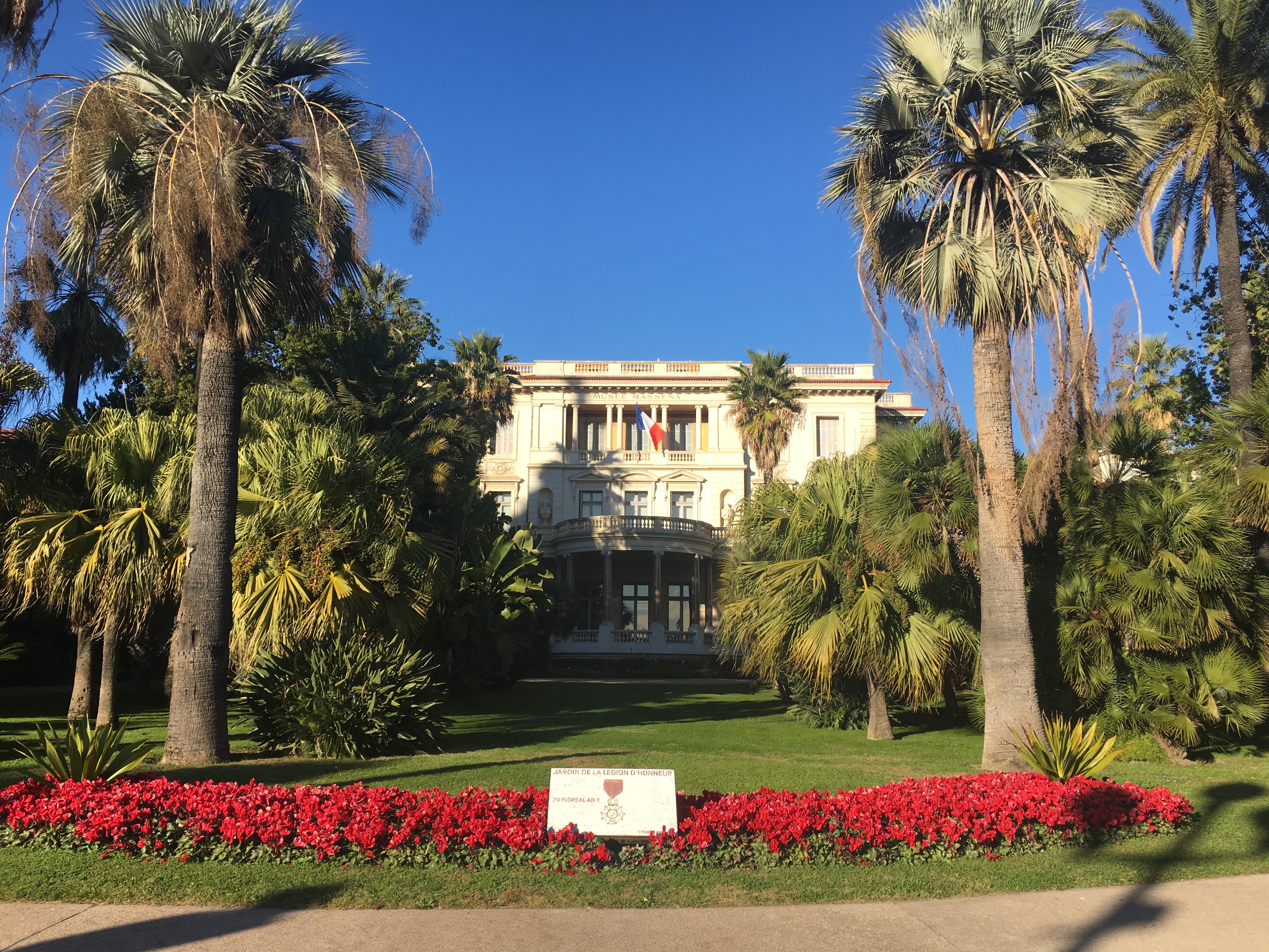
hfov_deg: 61.7
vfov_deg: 48.2
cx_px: 634
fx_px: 1063
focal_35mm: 29
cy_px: 476
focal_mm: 4.15
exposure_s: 1/974
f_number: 2.2
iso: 25
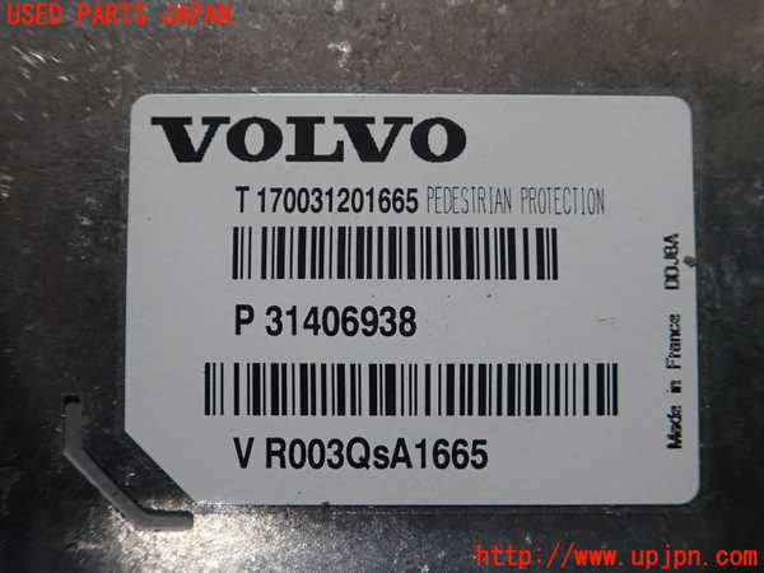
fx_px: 662
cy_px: 286
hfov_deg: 60.0
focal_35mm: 30
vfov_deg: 46.8
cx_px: 382
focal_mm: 5.5
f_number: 2.3
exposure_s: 1/125
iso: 250
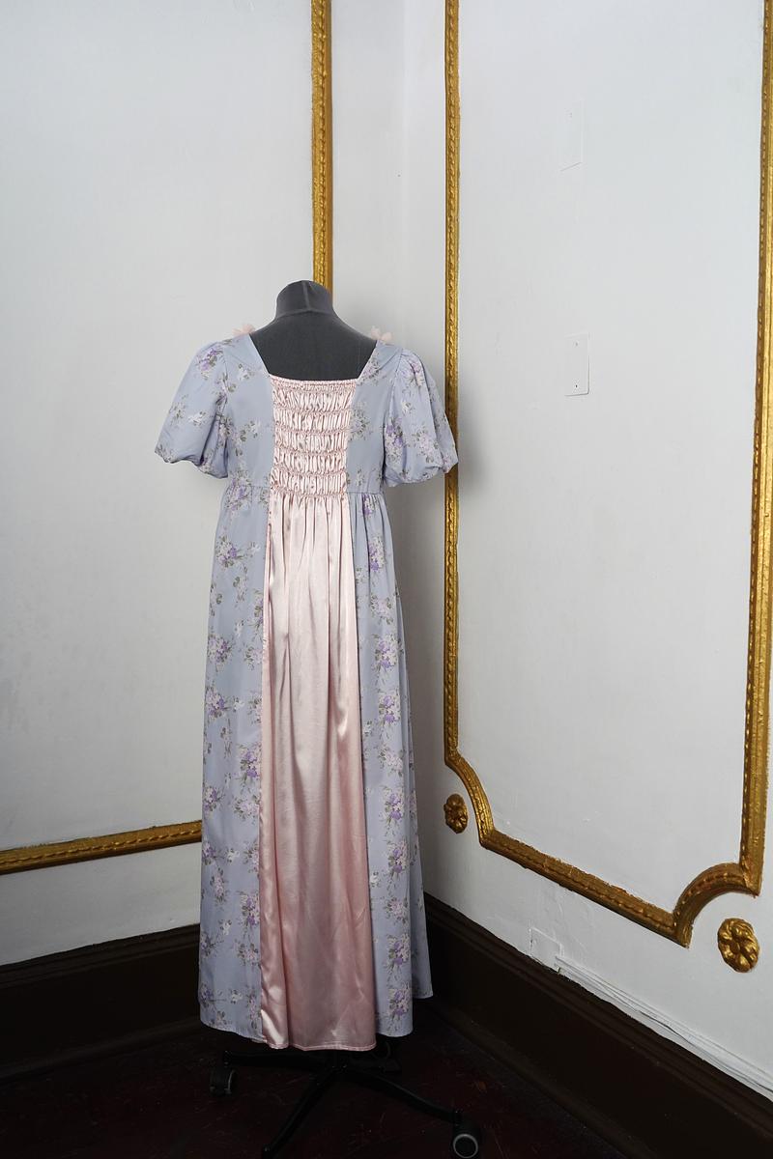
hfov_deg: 36.9
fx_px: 1159
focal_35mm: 36
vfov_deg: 53.1
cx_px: 386
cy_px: 580
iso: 1250
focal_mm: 36
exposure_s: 1/160
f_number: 5
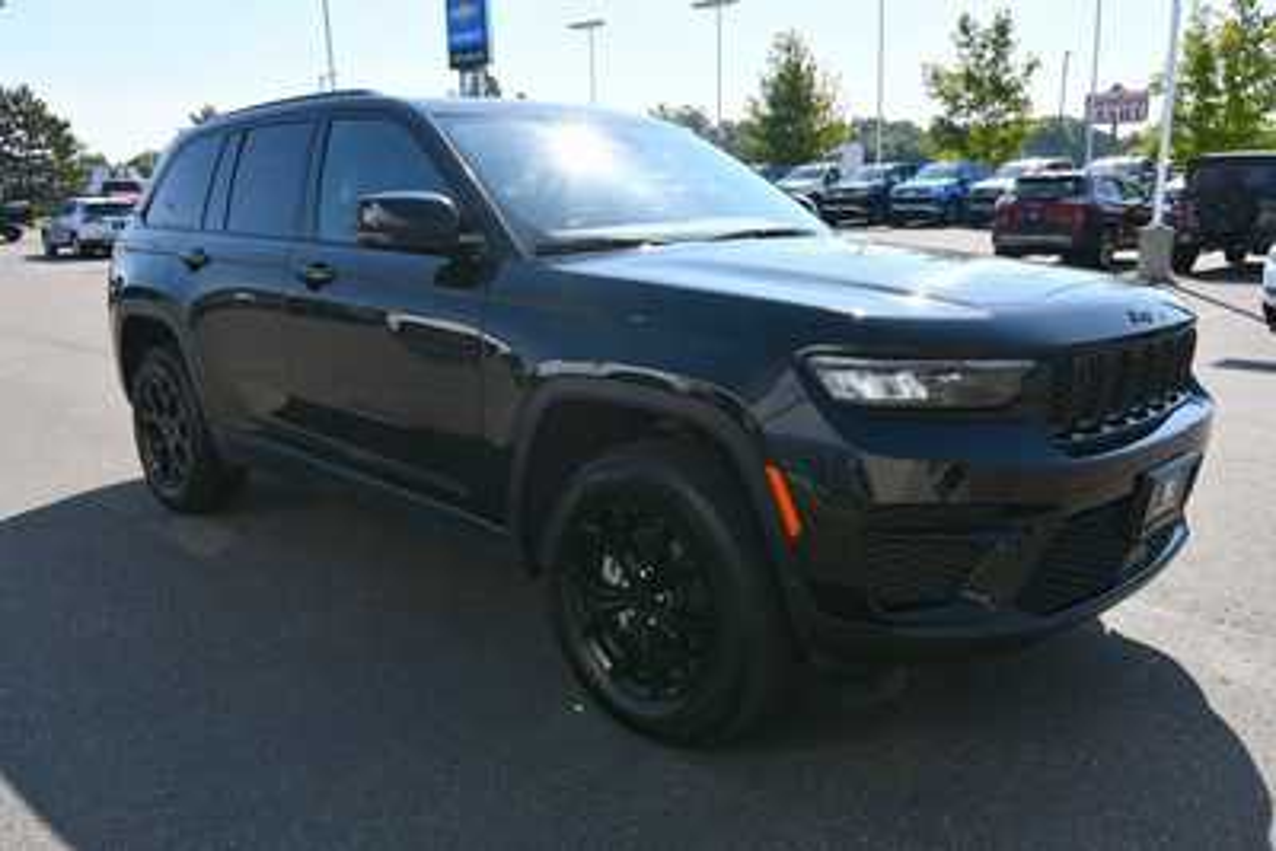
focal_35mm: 30
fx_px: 1064
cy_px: 426
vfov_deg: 43.6
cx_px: 638
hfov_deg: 61.9
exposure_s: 1/250
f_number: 8
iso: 110
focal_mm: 20
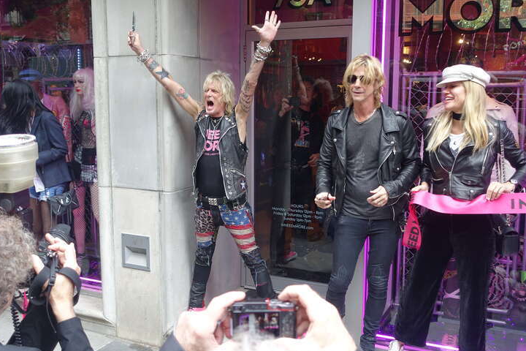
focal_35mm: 40
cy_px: 177
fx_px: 584
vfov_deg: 33.4
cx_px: 249
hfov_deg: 48.4
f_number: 2.8
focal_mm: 13.34
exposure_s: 1/60
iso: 125
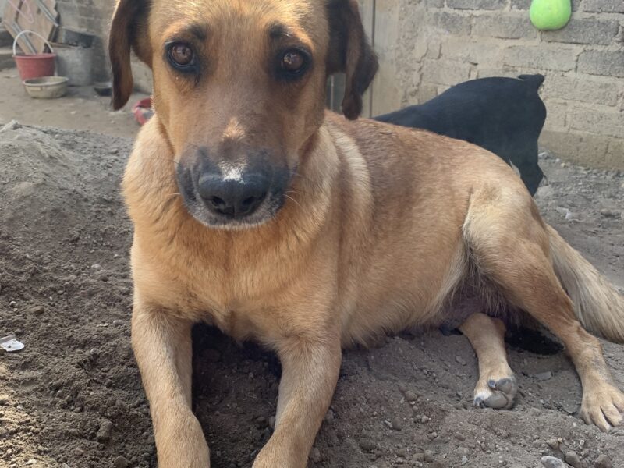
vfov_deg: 53.1
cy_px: 234
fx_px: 469
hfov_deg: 67.3
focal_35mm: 26
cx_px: 312
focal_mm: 4.25
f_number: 1.8
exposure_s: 1/293
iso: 25
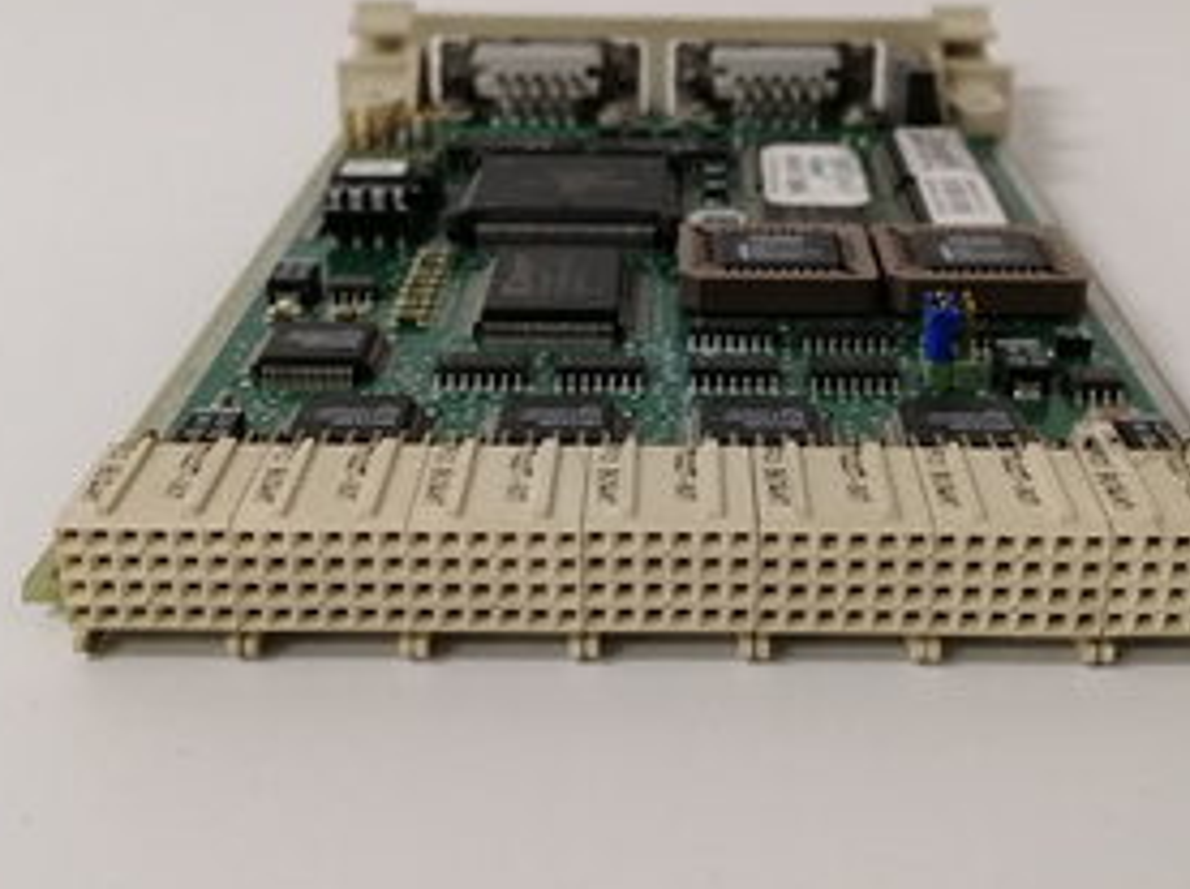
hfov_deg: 40.4
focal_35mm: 47
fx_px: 1614
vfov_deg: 30.7
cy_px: 337
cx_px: 666
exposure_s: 1/33.3
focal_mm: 3.81
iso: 200
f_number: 2.2
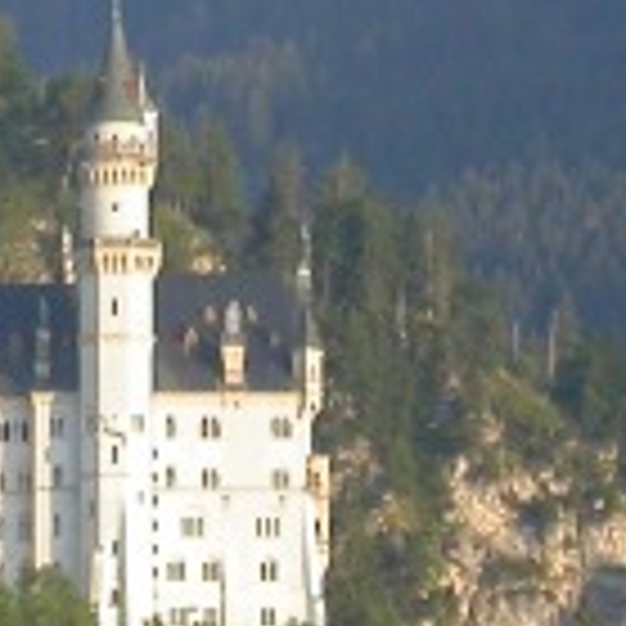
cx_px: -90
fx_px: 16000
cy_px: 221
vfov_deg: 2.2
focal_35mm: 782
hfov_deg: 2.2
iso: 100
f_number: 5.8
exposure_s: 1/137
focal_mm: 32
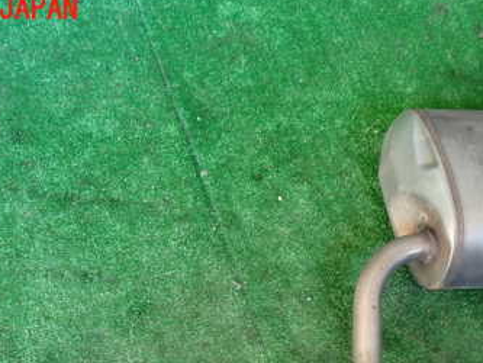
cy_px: 318
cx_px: 249
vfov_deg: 26.3
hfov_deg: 35.5
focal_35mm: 54
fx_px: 754
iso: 200
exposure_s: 1/40
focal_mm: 5.4
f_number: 2.3
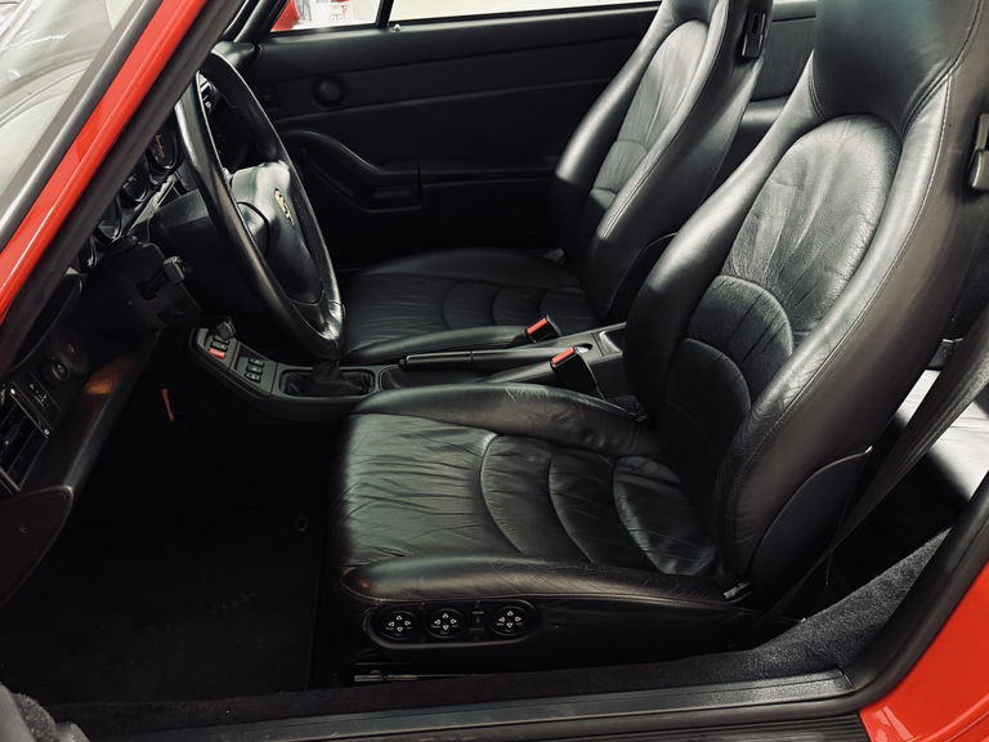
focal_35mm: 24
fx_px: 686
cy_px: 371
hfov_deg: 71.6
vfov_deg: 56.8
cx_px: 494
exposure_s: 1/25
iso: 800
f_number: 1.78
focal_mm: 6.76
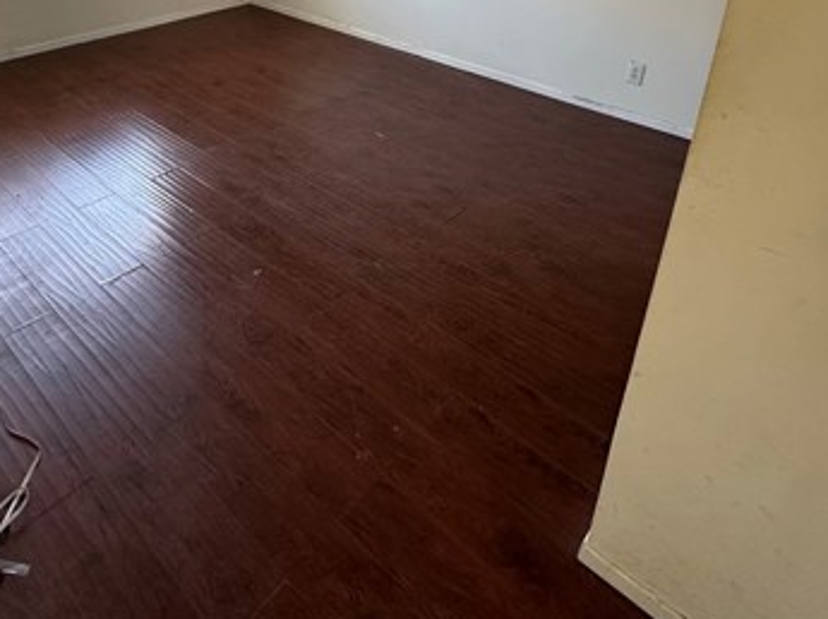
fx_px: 621
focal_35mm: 26
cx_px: 370
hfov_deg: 67.2
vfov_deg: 48.7
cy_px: 91
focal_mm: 2.22
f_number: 2.2
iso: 250
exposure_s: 1/99
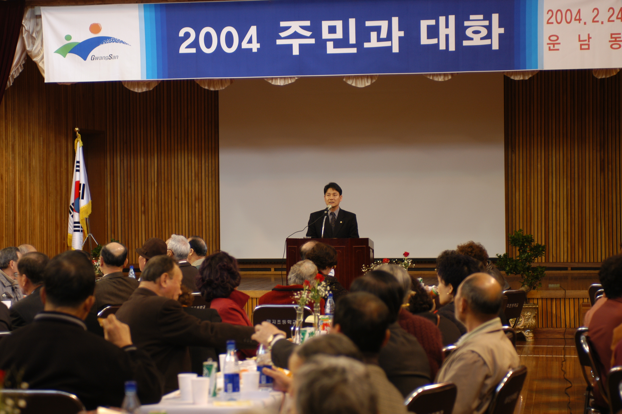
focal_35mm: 84
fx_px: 1450
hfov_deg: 24.2
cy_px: 207
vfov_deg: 16.2
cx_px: 311
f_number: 2.8
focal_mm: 56
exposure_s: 1/30
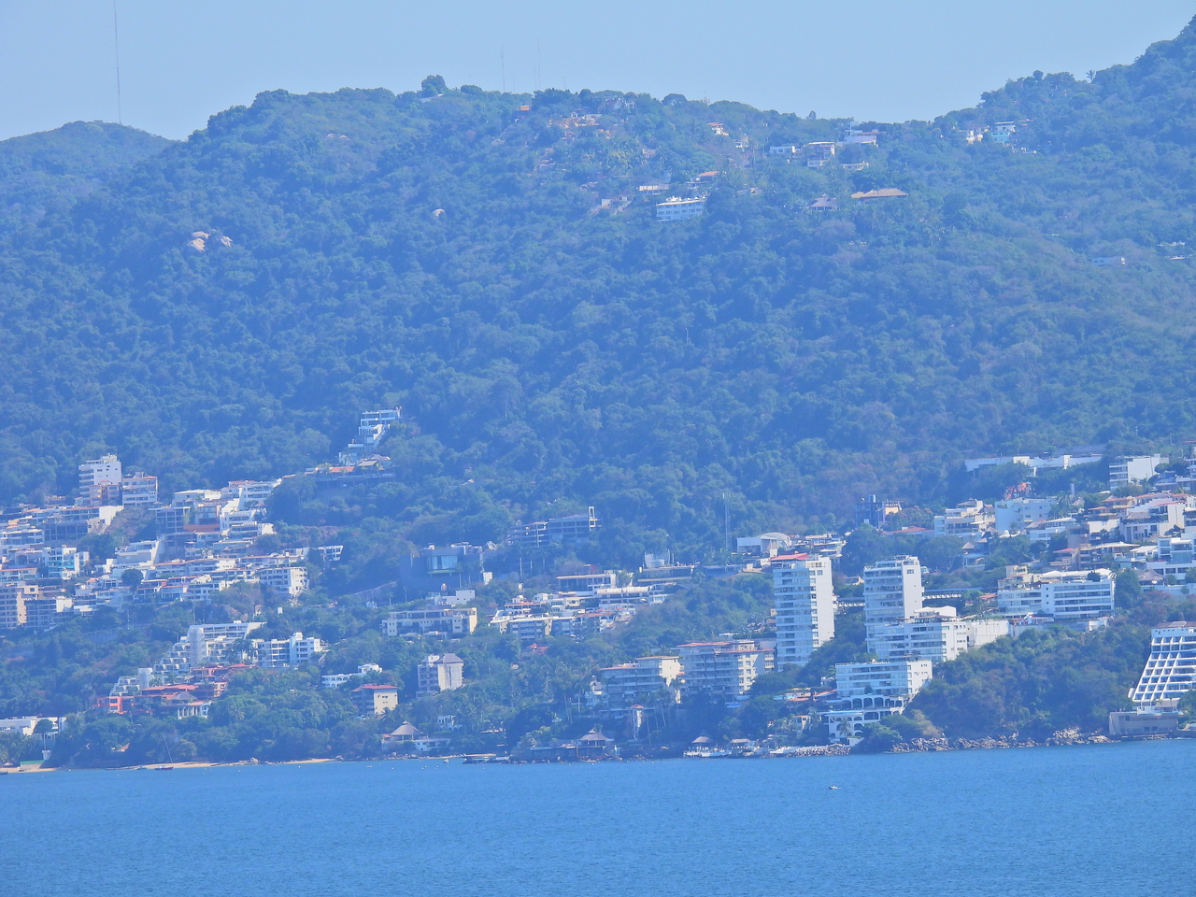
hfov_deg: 6.2
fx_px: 11056
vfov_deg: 4.6
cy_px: 448
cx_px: 598
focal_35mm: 320
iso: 100
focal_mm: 57.1
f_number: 5
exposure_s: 1/800
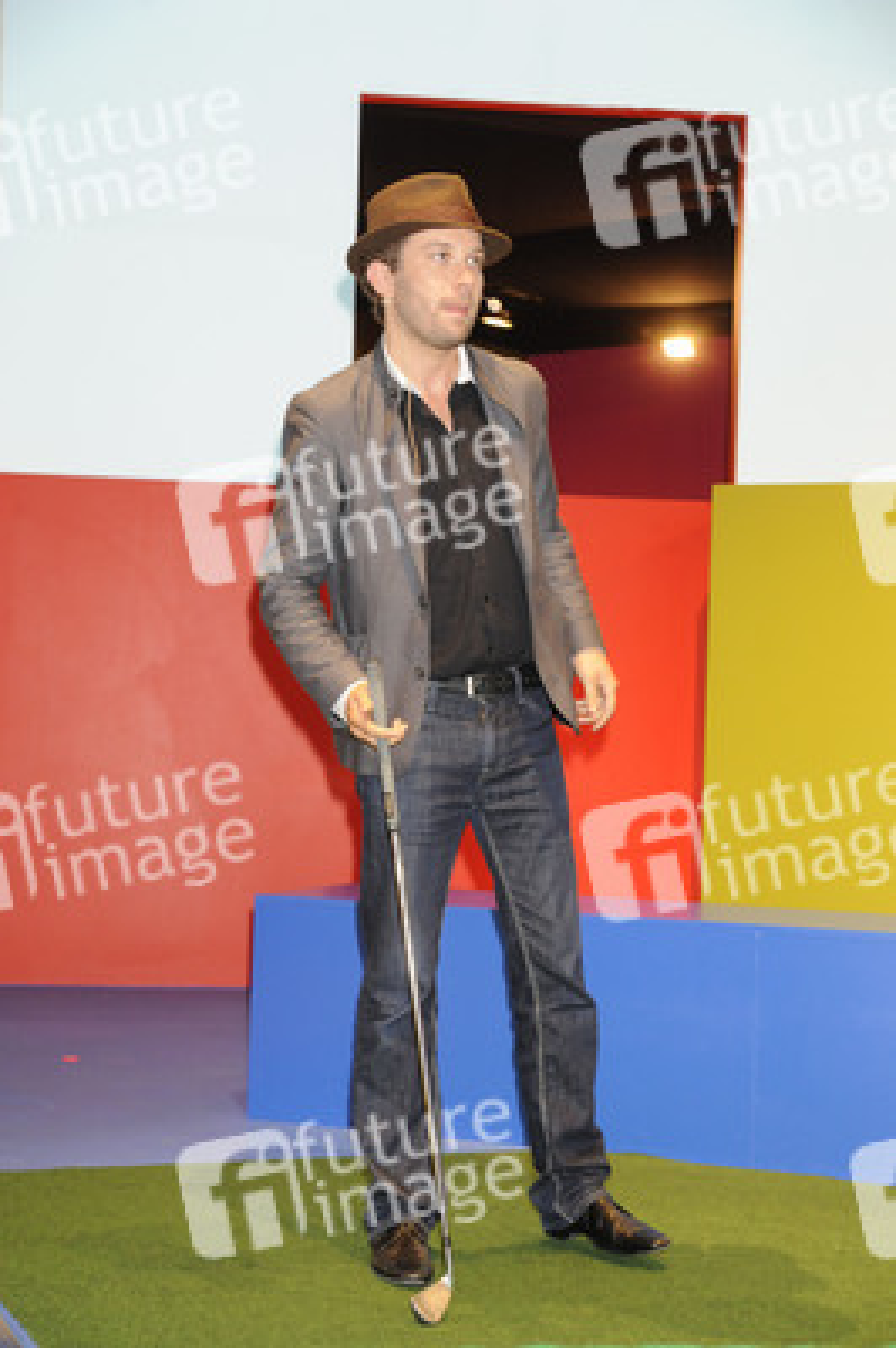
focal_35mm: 62
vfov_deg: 32.4
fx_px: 2319
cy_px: 674
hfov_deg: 21.9
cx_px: 448
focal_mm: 62
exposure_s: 1/125
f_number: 5.6
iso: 3200
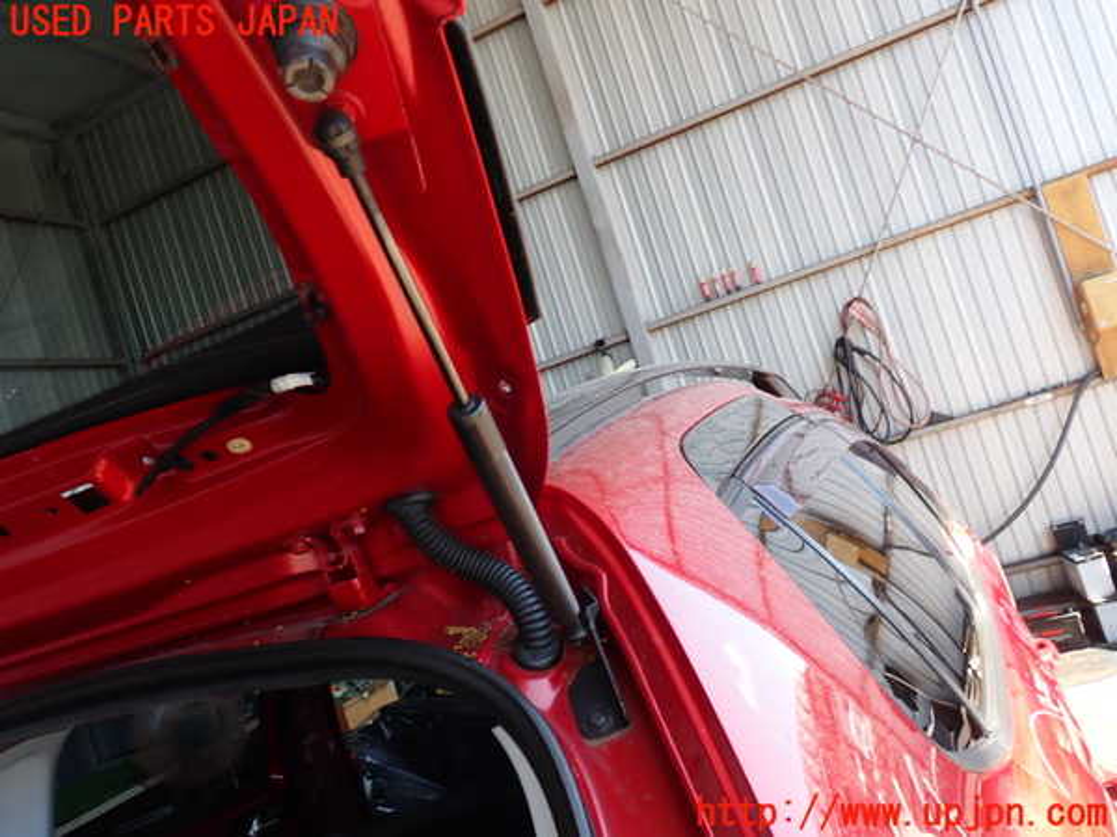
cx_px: 558
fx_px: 968
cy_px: 418
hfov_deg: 60.0
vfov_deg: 46.8
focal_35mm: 30
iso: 100
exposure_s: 1/100
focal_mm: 5.4
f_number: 3.2
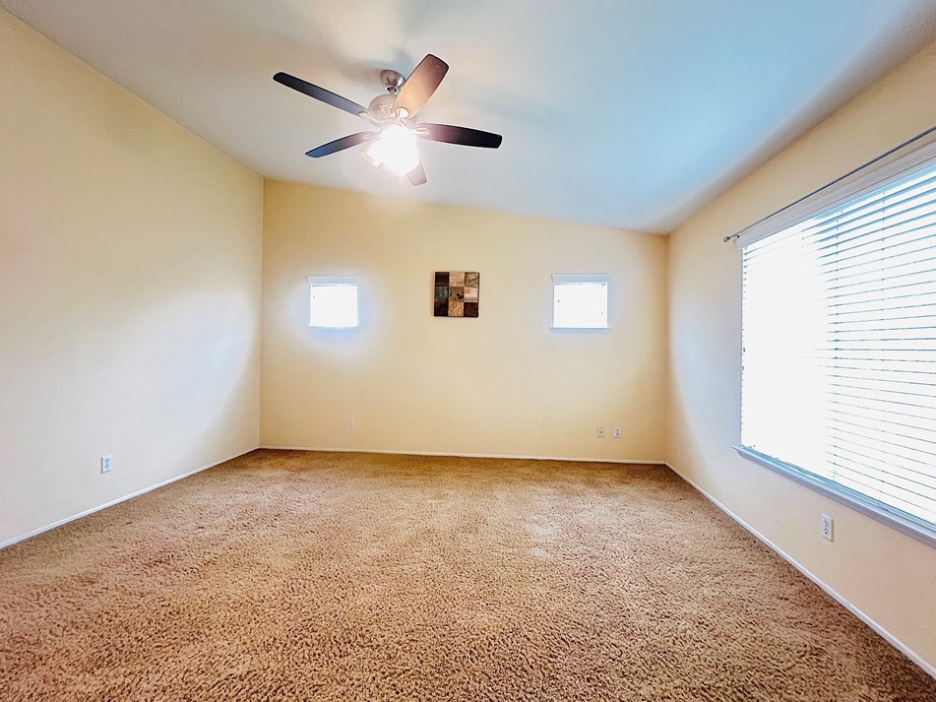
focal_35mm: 14
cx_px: 477
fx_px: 379
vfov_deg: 85.7
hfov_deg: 102.1
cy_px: 348
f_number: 1.8
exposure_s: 1/60
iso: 400
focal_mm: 1.57
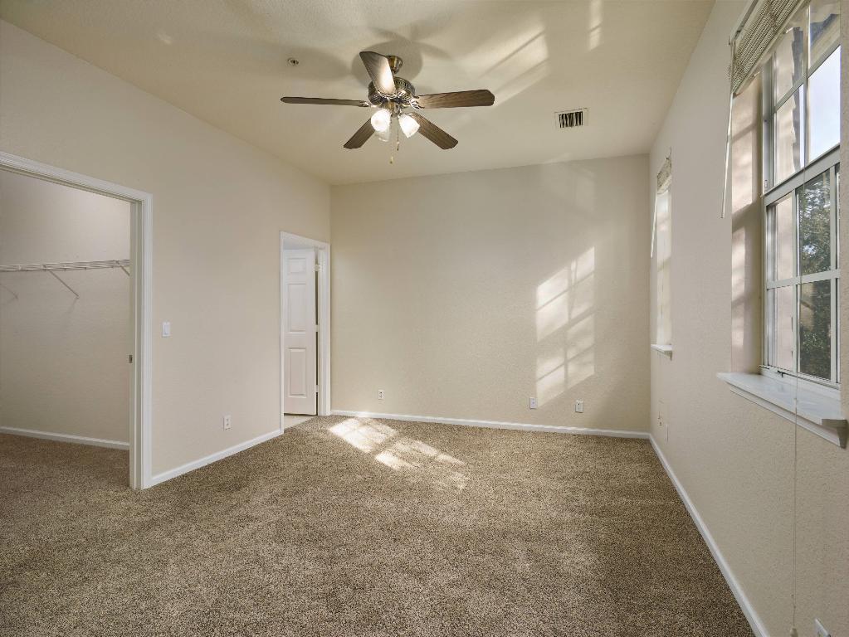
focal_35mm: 18
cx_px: 424
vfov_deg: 71.6
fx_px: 442
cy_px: 318
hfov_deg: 87.7
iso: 100
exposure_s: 1/250
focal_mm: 9
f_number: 5.6
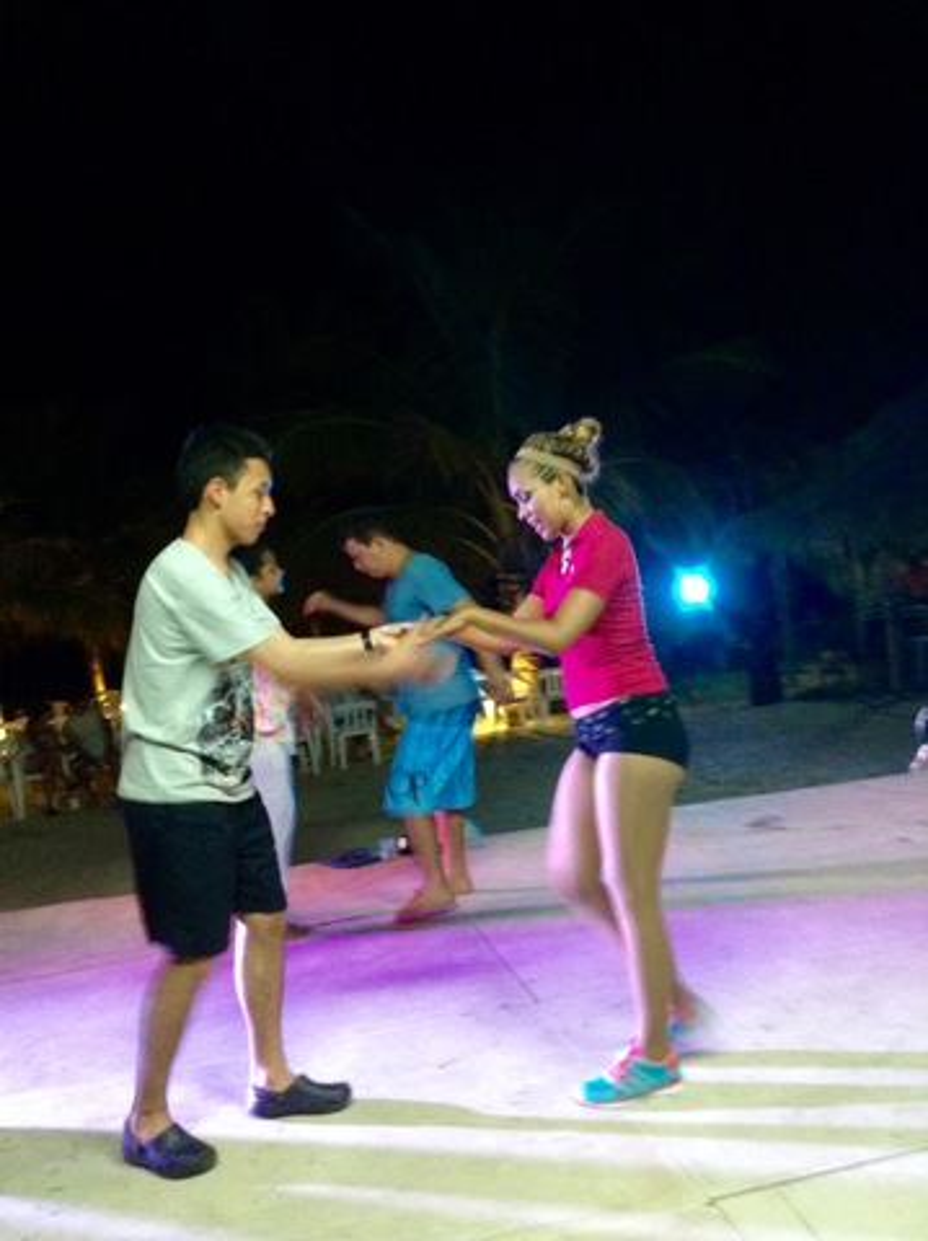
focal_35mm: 33
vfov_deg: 55.4
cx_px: 464
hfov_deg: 42.9
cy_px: 620
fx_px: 1182
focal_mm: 3.3
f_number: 2.4
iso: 320
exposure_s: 1/15
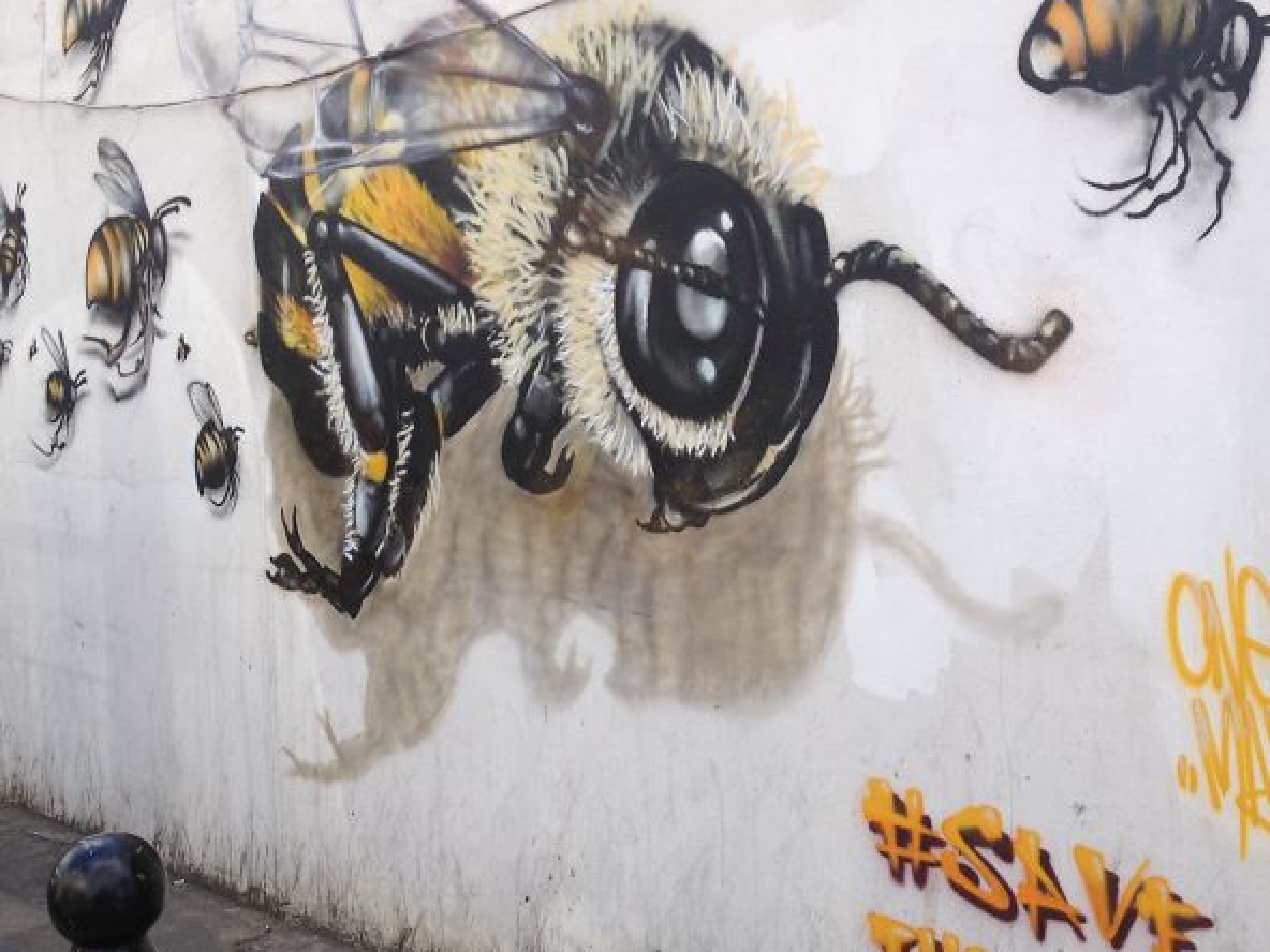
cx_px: 738
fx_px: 1908
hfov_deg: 36.7
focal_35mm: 52
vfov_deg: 27.8
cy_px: 298
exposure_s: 1/726
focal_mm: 4.28
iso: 50
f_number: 2.4
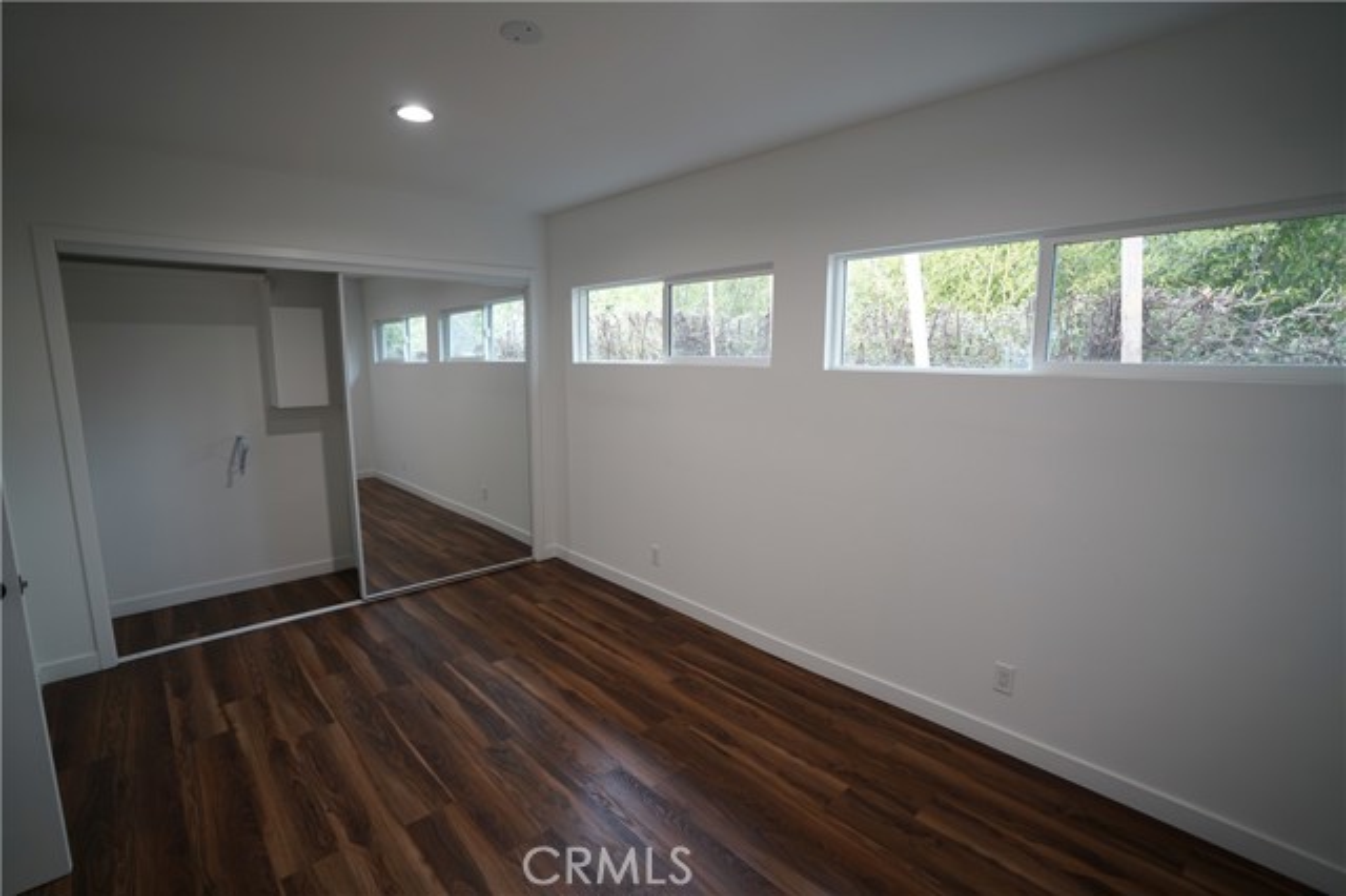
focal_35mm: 16
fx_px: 598
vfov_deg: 73.7
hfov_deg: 96.8
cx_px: 673
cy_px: 448
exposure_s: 1/60
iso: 320
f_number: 2.8
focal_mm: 16
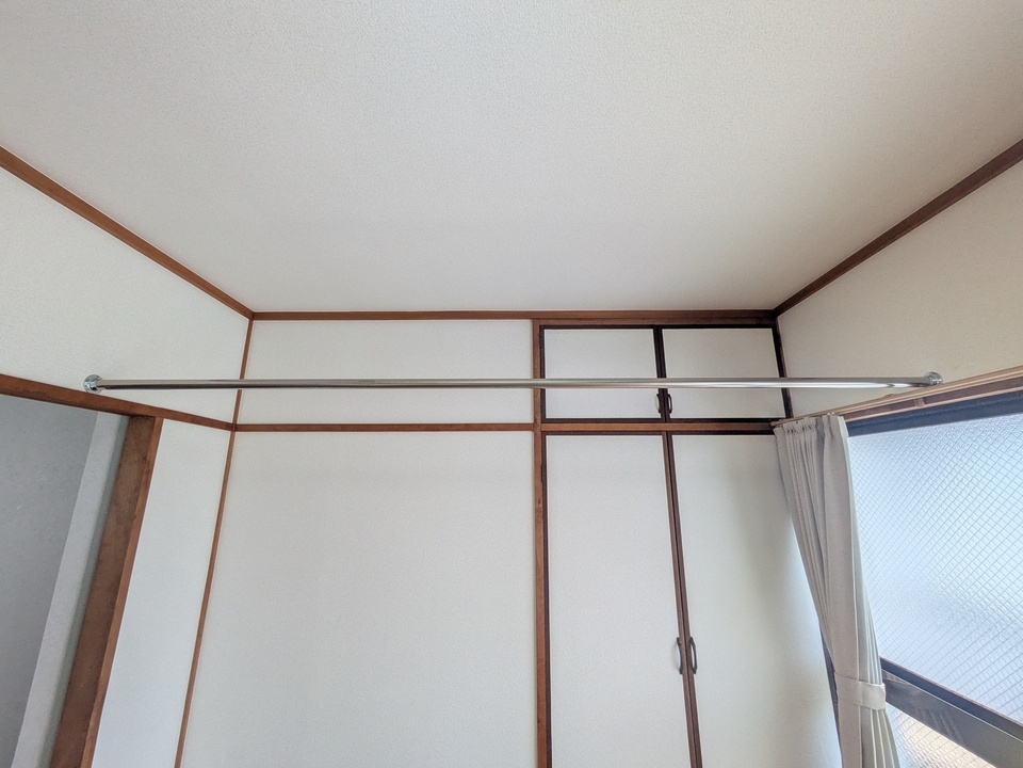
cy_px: 384
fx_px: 414
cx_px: 512
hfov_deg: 102.1
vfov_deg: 85.7
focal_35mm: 14
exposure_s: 1/253
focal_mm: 1.83
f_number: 2.2
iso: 49
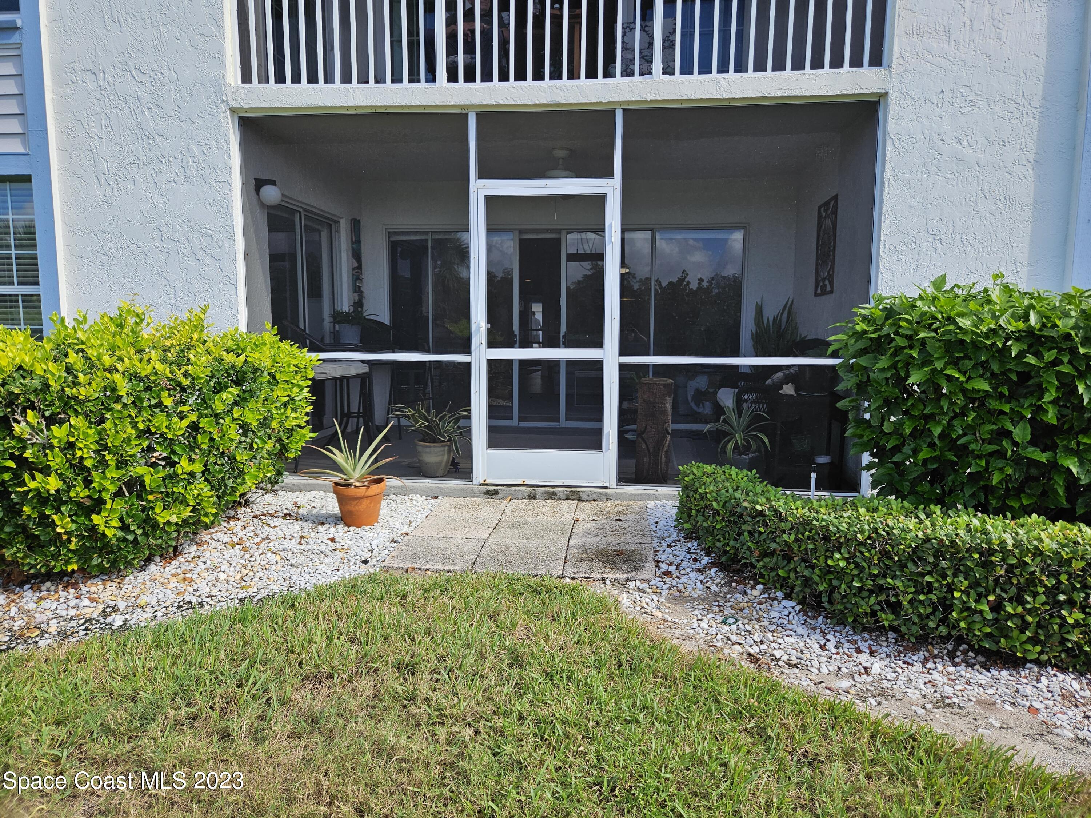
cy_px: 409
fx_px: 725
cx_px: 546
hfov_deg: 73.9
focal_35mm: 23
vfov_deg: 58.9
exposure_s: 1/1441
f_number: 1.8
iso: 32
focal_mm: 5.4
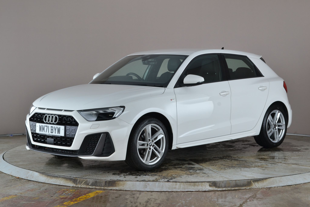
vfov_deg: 18.9
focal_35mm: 72
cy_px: 104
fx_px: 620
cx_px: 155
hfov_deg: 28.1
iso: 320
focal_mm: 48
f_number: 11
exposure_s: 1/8
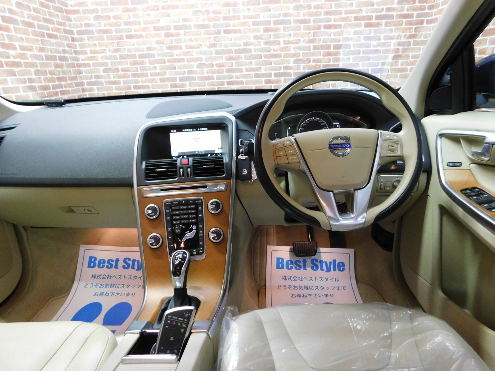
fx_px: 329
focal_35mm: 23
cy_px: 186
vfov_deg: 58.9
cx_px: 248
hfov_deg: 73.9
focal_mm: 4
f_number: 3
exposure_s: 1/15
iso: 400
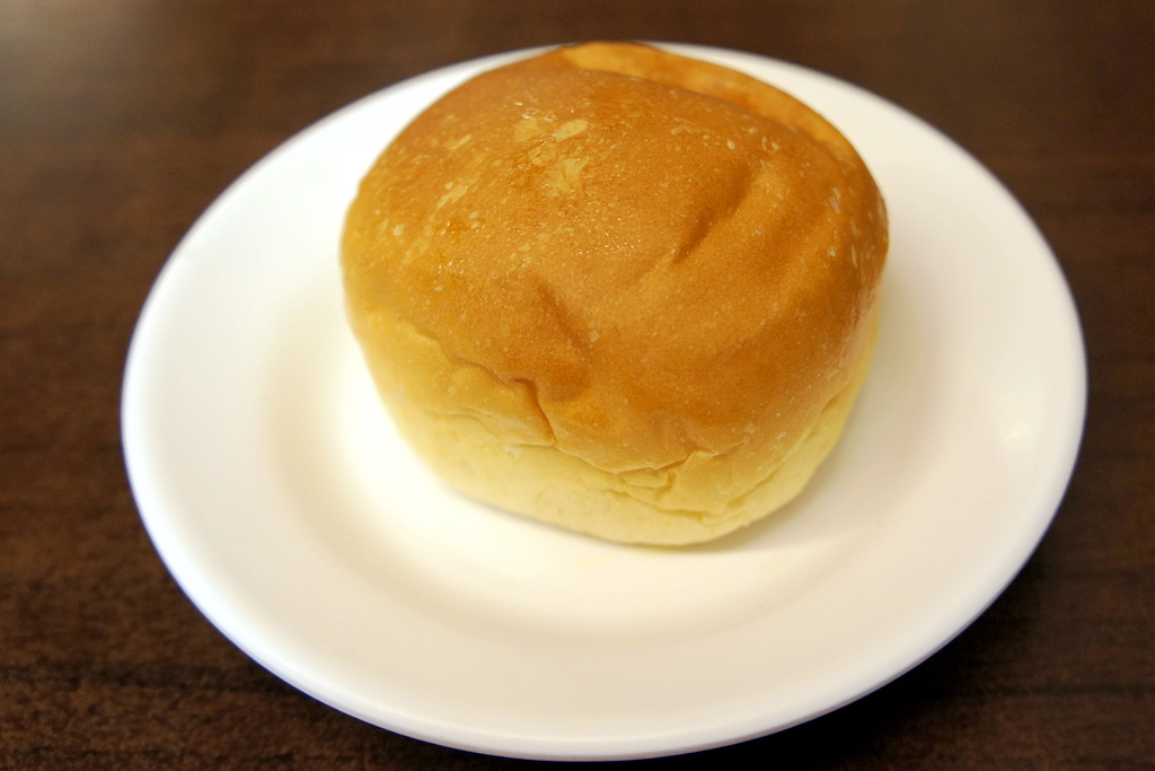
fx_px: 1155
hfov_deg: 53.1
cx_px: 578
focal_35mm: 36
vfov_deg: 36.9
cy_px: 386
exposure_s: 1/60
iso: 1600
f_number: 4
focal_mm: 24
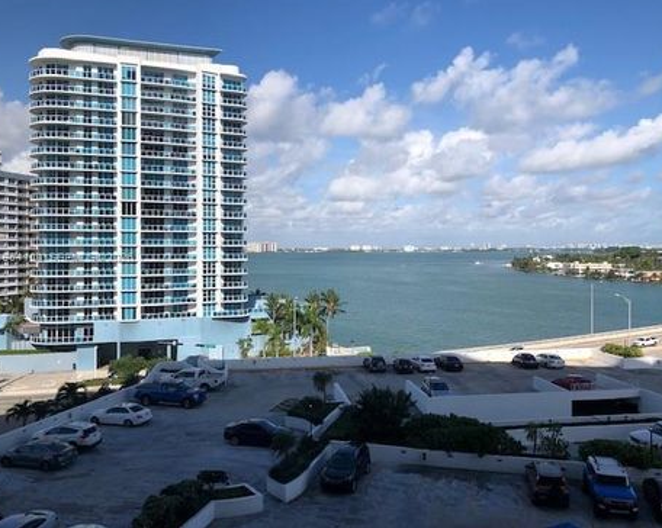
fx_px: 587
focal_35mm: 30
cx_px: 341
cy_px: 257
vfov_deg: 48.4
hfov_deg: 58.8
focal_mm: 3.99
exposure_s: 1/3436
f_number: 1.8
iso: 20
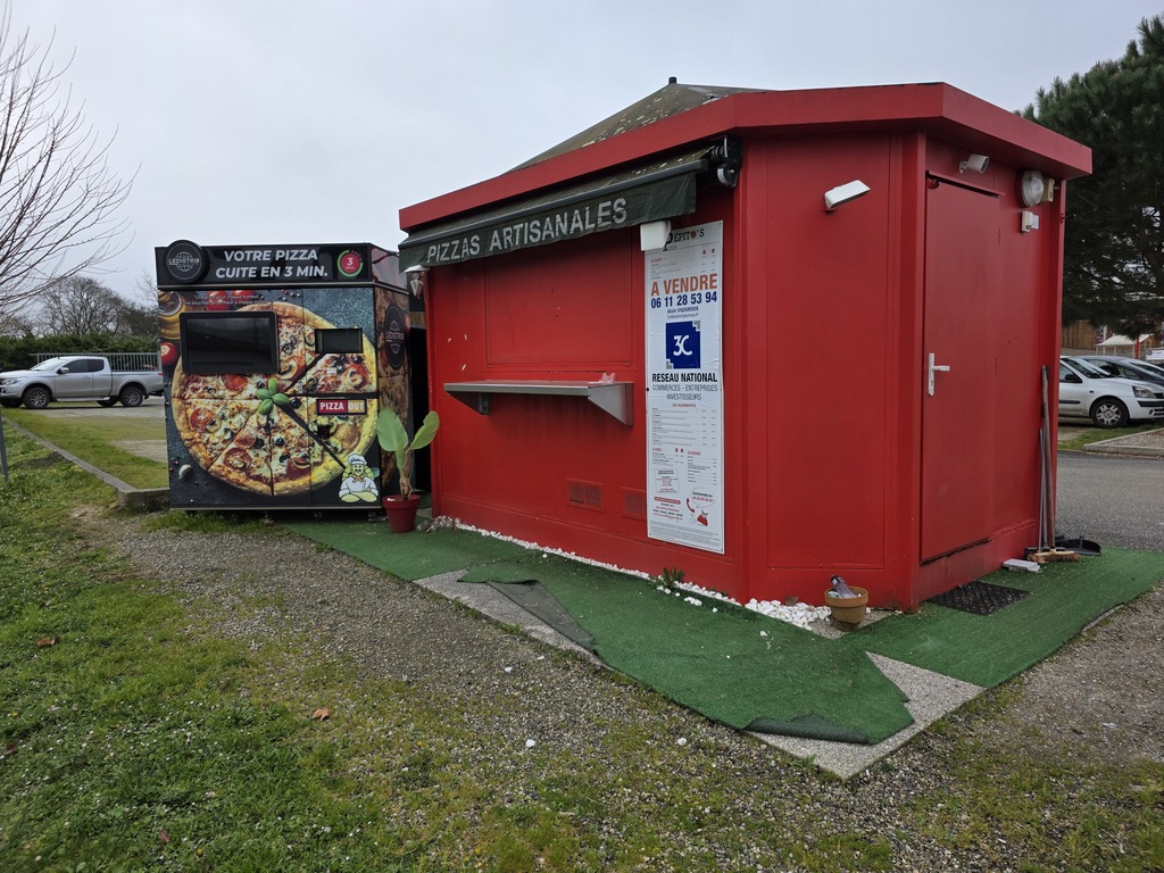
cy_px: 436
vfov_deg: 58.9
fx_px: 773
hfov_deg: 73.9
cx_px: 582
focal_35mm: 23
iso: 80
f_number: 1.7
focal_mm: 6.3
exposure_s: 1/2607
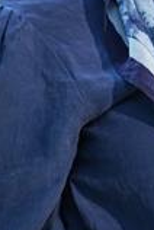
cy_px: -48
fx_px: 3149
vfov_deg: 4.2
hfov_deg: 2.8
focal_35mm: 493
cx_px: 164
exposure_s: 1/200
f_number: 3.5
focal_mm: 168
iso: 640
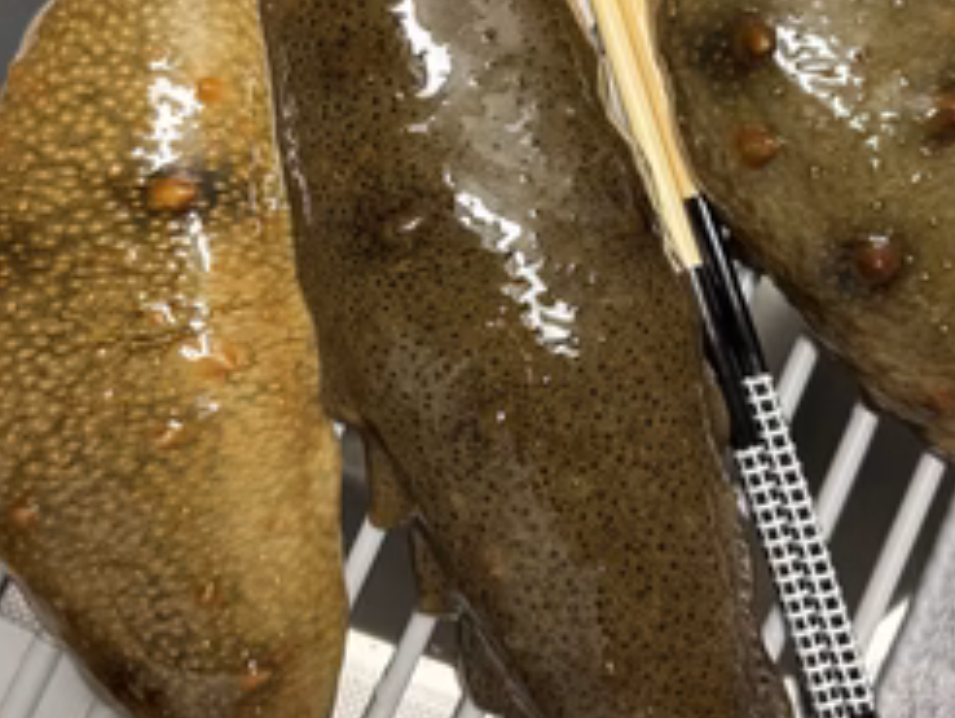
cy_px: 202
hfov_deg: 47.8
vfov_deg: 36.2
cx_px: 466
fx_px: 1077
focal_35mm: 39
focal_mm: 6.86
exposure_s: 1/60
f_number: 1.78
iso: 500
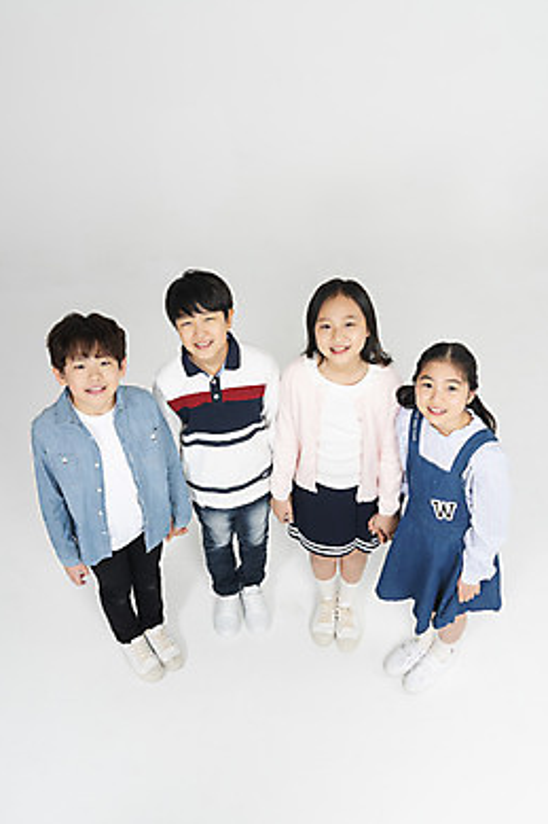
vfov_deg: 54.5
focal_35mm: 35
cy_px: 419
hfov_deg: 37.8
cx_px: 276
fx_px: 800
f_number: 22
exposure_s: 1/125
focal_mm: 34
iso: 100
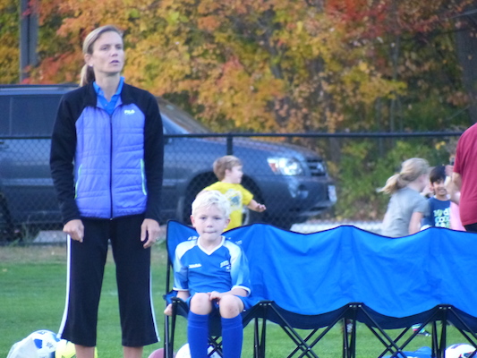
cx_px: 238
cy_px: 179
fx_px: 8270
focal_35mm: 600
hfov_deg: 3.3
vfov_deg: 2.5
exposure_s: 1/60
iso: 800
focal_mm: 108
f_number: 2.8
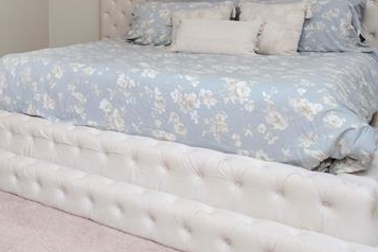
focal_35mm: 43
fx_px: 451
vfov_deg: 29.0
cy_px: -5
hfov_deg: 41.1
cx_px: 22
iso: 500
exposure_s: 1/200
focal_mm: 10
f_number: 8
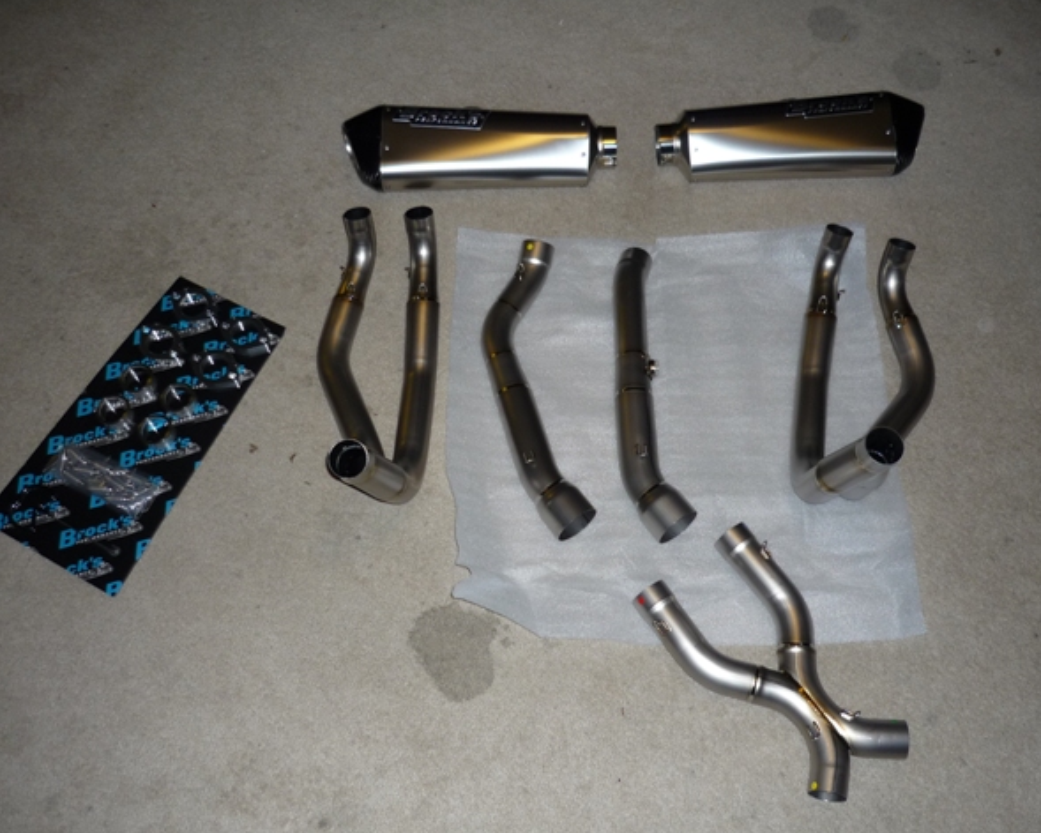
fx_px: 1078
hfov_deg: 51.5
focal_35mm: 35
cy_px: 416
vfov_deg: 42.2
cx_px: 548
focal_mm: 5.5
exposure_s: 1/30
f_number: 2.8
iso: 100
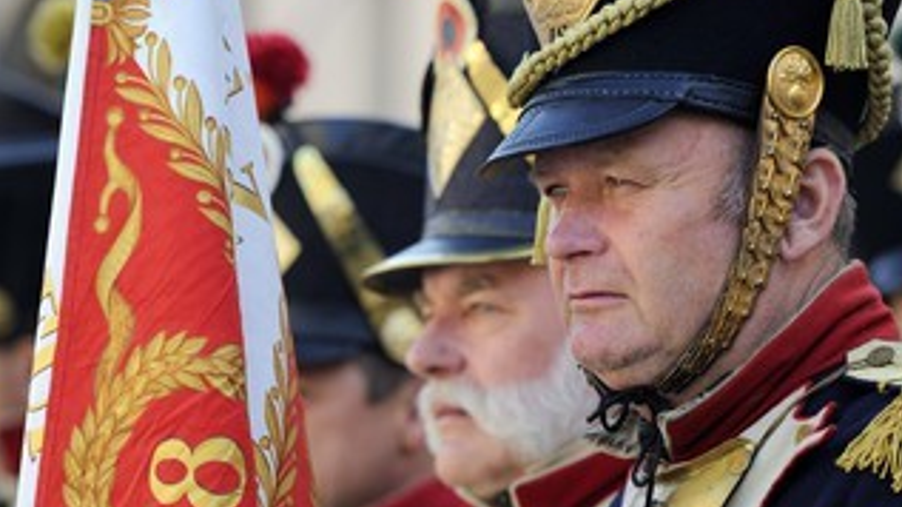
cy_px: 359
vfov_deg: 5.0
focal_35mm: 243
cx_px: 455
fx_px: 5809
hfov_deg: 8.9
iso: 200
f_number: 4.5
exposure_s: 1/200
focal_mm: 175
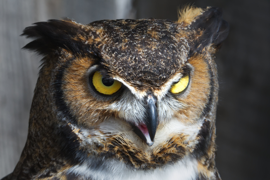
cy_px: 90
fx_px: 3598
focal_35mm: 480
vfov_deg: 2.9
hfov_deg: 4.3
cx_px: 135
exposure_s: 1/640
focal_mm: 320
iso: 1400
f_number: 14
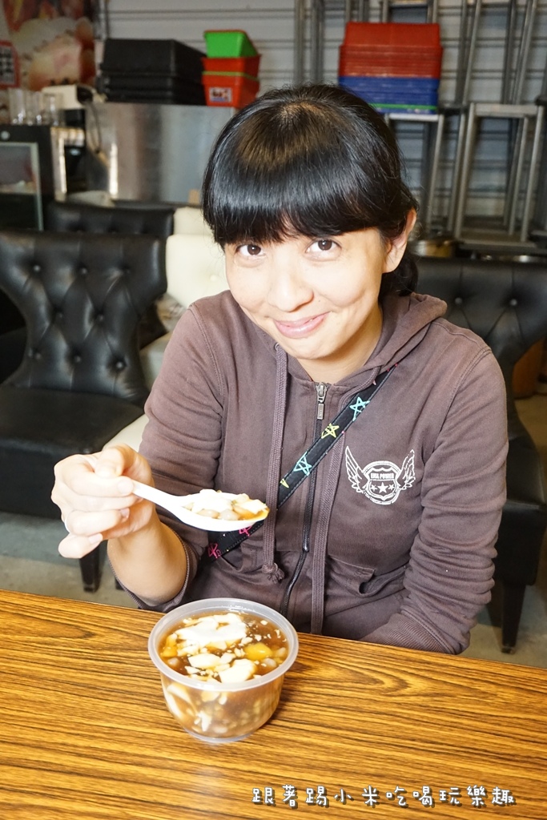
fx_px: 752
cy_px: 410
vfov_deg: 57.2
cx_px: 274
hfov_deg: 40.0
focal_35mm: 33
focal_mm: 22
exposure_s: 1/40
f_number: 4
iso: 3200
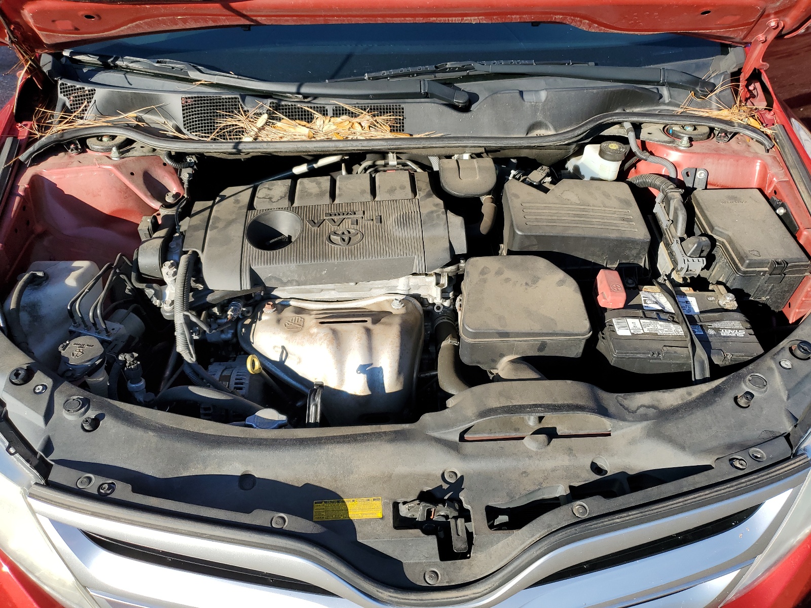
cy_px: 304
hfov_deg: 67.3
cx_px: 406
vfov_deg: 53.1
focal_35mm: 26
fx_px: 609
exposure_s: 1/1429
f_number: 1.5
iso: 50
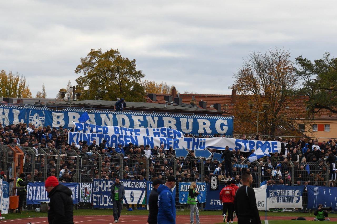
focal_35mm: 225
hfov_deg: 9.1
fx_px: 2106
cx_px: 168
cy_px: 112
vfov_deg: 6.1
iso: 640
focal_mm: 150
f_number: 8
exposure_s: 1/640
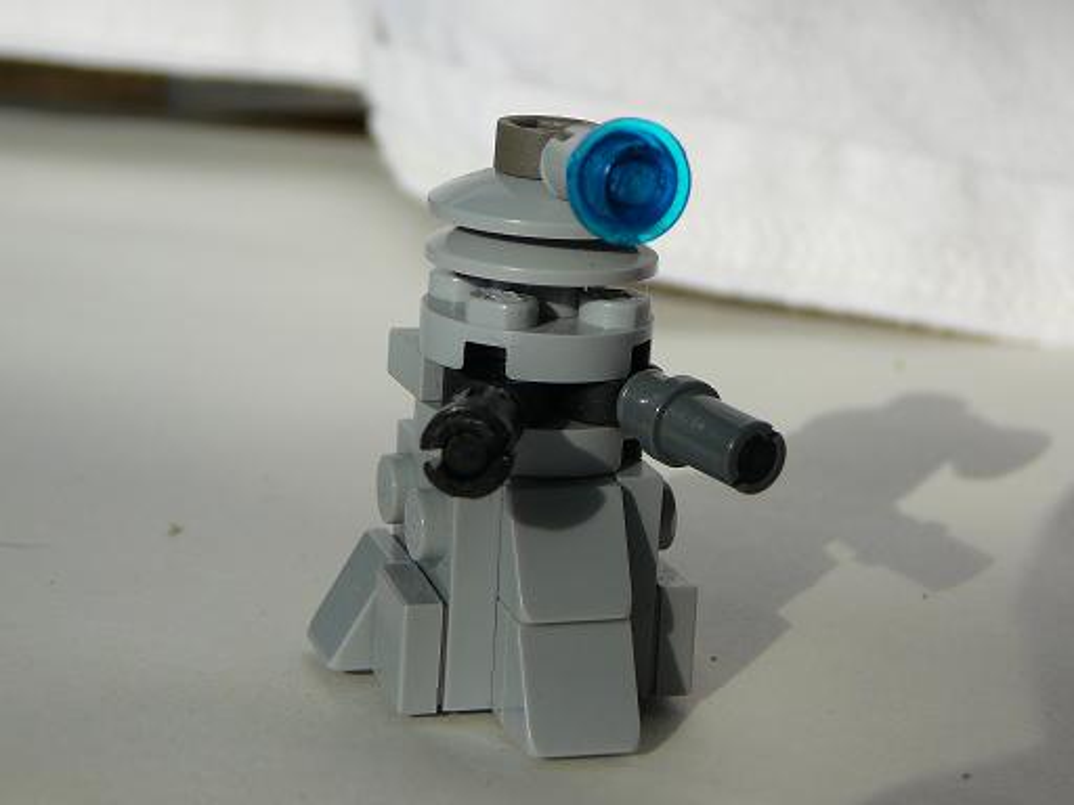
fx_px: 2699
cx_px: 537
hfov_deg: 22.5
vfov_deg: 17.0
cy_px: 402
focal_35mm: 87
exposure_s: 1/800
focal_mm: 13
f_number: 3.8
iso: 80
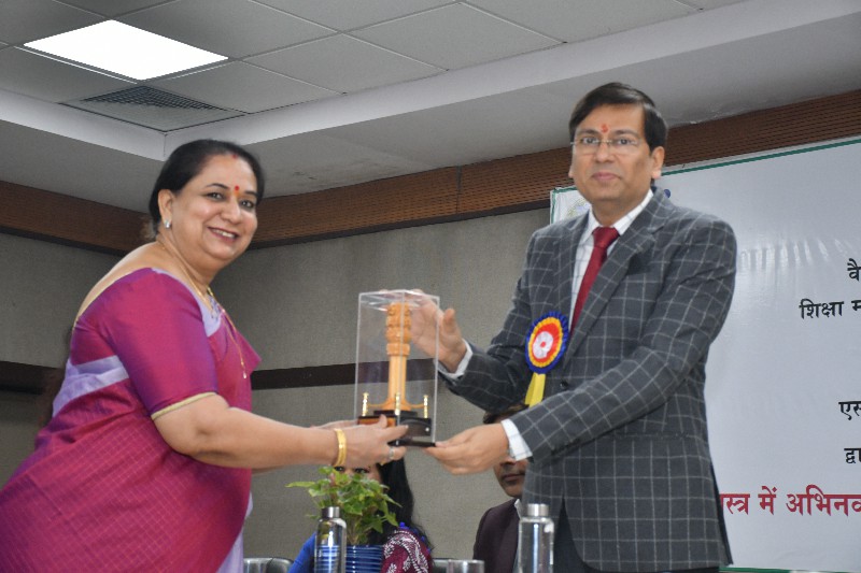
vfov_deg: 18.2
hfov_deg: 27.0
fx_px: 1793
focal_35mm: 75
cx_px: 430
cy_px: 286
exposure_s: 1/125
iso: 1000
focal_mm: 50
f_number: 5.6
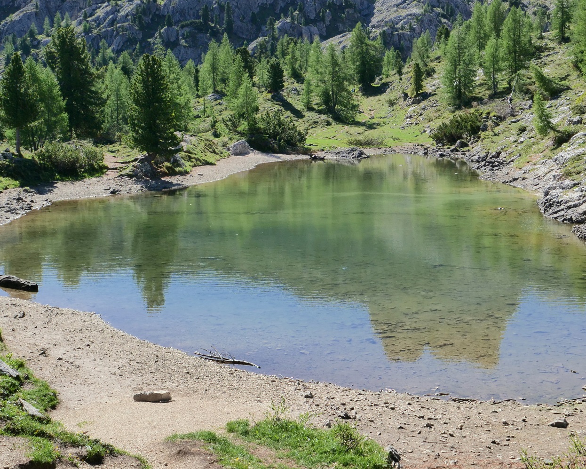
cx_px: 353
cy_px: 165
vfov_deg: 29.0
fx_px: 902
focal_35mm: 52
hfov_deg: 35.9
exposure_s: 1/640
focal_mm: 16
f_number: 8
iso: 800
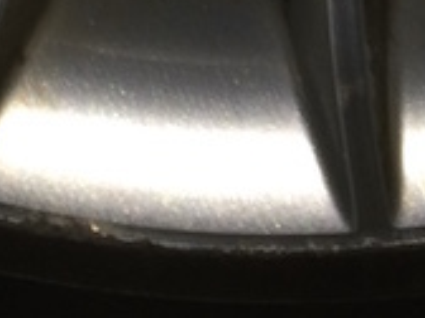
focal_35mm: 207
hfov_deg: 9.6
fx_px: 2541
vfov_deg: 6.4
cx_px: 210
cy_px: -757
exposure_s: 1/20
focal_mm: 4.15
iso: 40
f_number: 2.2
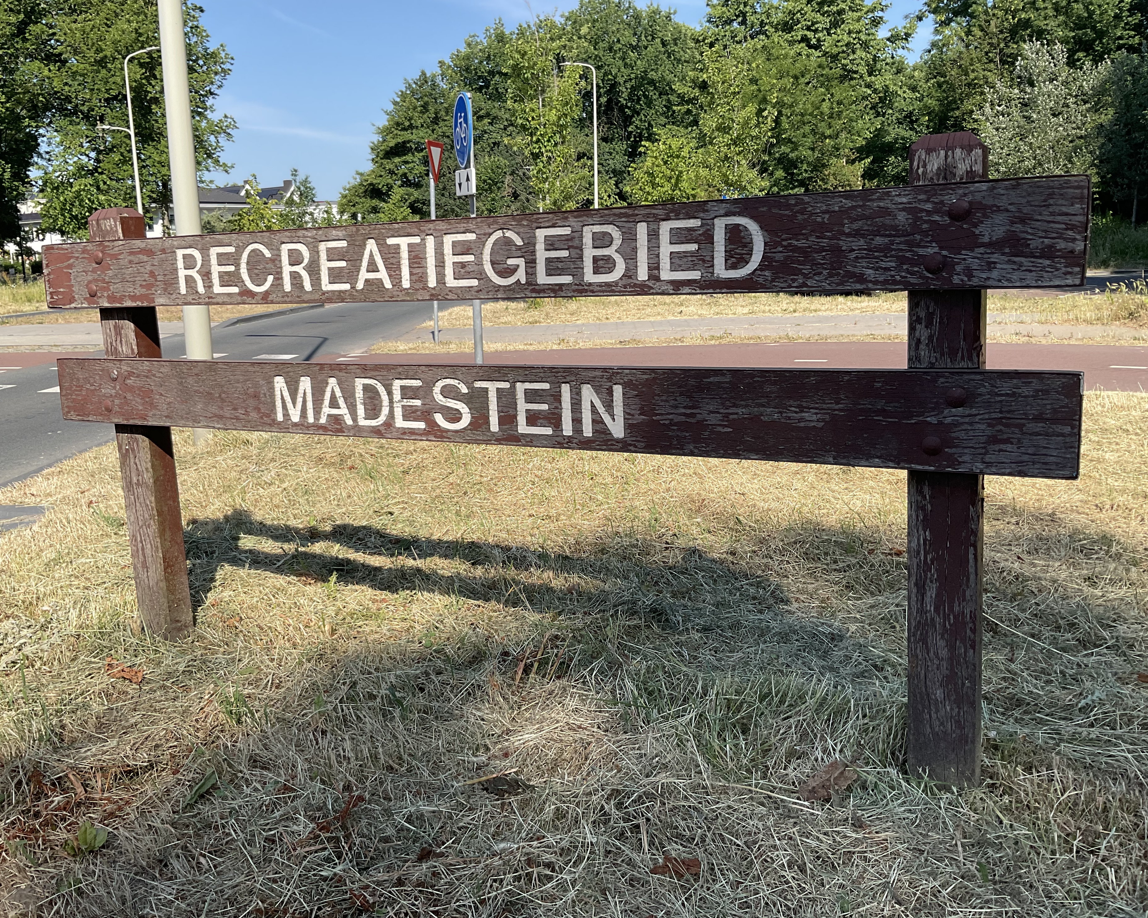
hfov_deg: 57.1
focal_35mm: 31
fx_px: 1053
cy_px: 448
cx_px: 521
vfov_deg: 47.1
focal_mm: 3
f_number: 1.8
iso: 16
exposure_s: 1/1534
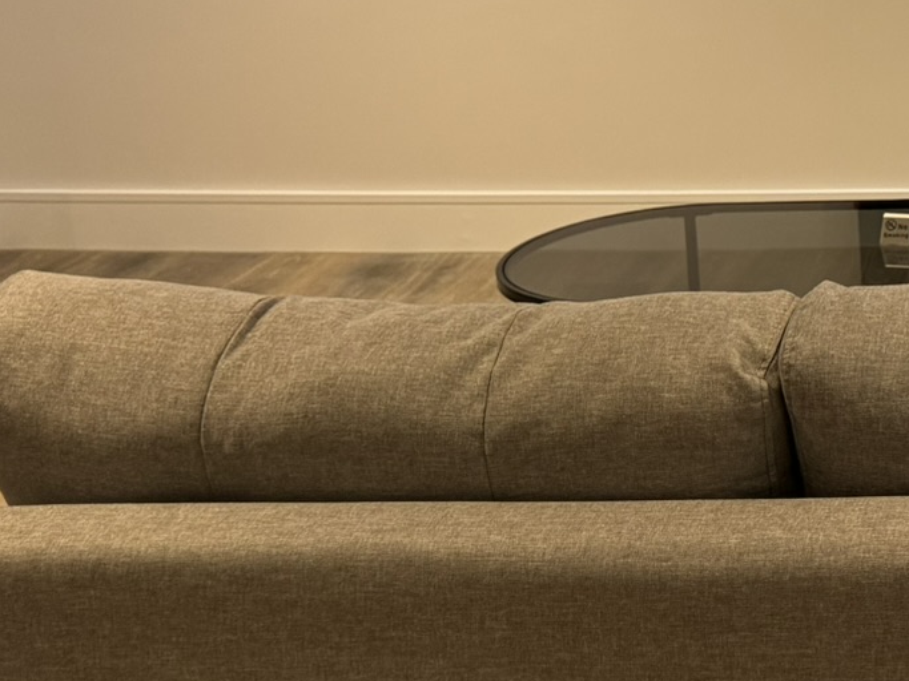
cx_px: 1276
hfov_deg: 23.0
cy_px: 19
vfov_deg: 19.9
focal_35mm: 72
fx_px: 1890
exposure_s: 1/50
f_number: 1.78
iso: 250
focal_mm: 6.76
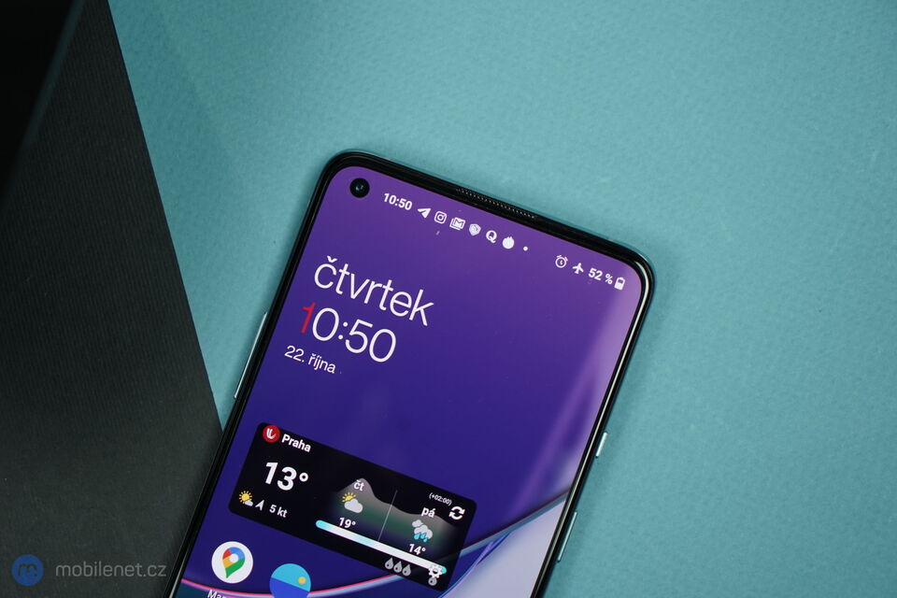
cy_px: 299
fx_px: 1744
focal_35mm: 70
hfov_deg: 28.8
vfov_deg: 19.5
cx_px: 448
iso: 1000
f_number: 5.6
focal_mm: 70
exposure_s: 1/160
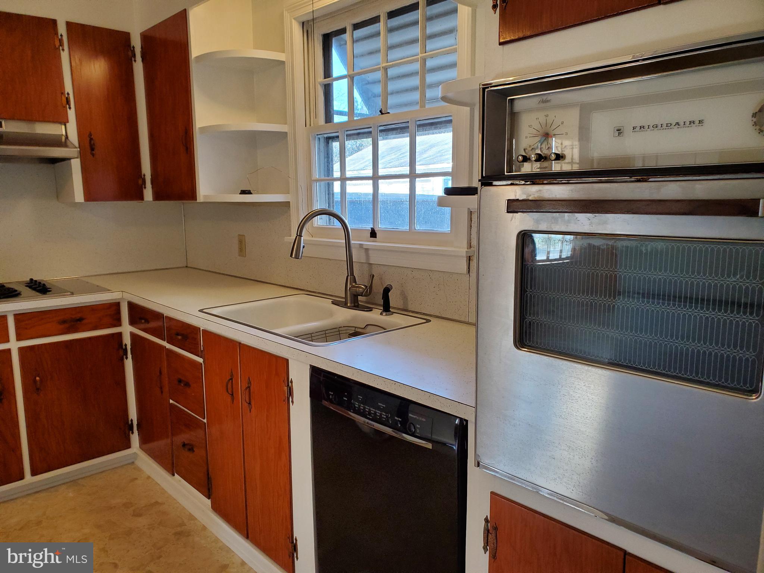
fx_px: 574
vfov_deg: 53.1
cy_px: 286
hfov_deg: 67.3
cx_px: 382
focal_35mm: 26
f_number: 2.4
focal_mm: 4.3
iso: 200
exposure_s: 1/120
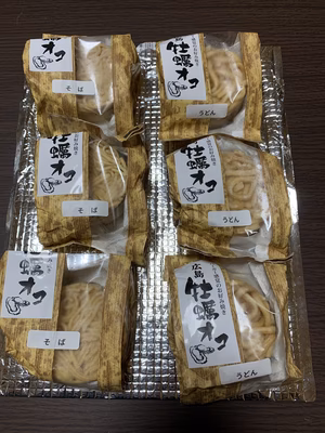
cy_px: 216
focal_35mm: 26
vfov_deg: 67.3
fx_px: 325
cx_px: 162
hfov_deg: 53.1
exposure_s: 1/50
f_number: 1.8
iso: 80
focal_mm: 4.25
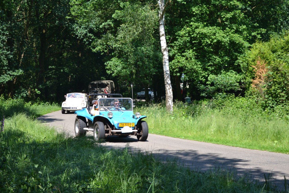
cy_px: 96
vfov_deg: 16.6
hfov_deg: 24.6
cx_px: 144
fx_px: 662
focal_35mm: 82
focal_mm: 55
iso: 100
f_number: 5.6
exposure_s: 1/125
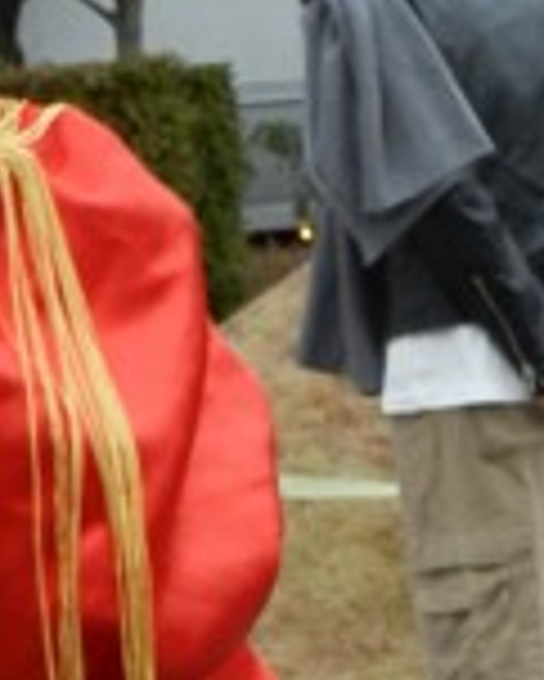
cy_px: 639
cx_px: -602
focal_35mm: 196
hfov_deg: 7.5
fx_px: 3941
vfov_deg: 9.8
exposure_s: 1/30
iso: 160
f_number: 4
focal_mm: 6.7
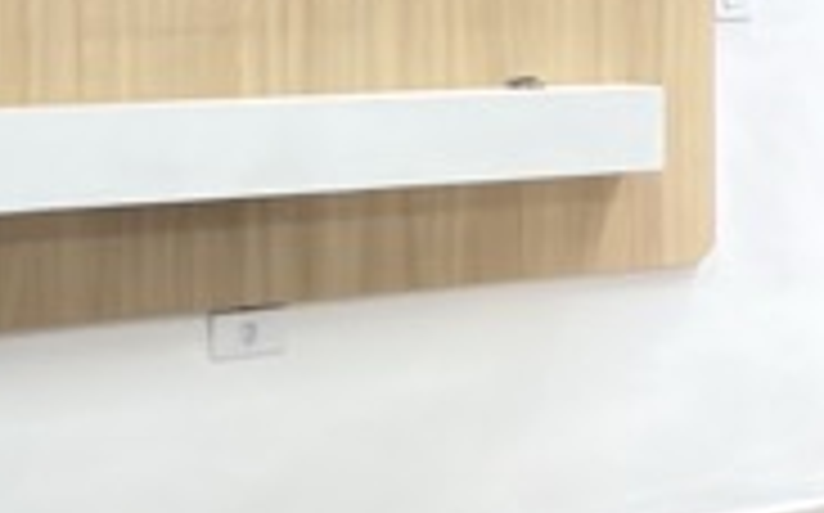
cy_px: 40
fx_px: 2333
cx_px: 1490
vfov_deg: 12.4
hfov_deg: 16.6
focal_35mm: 104
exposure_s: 1/30
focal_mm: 2.22
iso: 64
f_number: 2.2
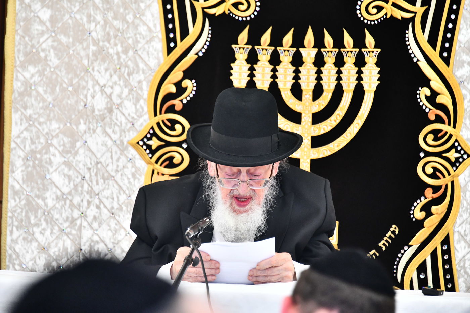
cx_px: 235
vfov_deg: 6.5
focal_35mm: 210
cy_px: 156
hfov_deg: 9.8
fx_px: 2741
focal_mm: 210
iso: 4000
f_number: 5.6
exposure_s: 1/200
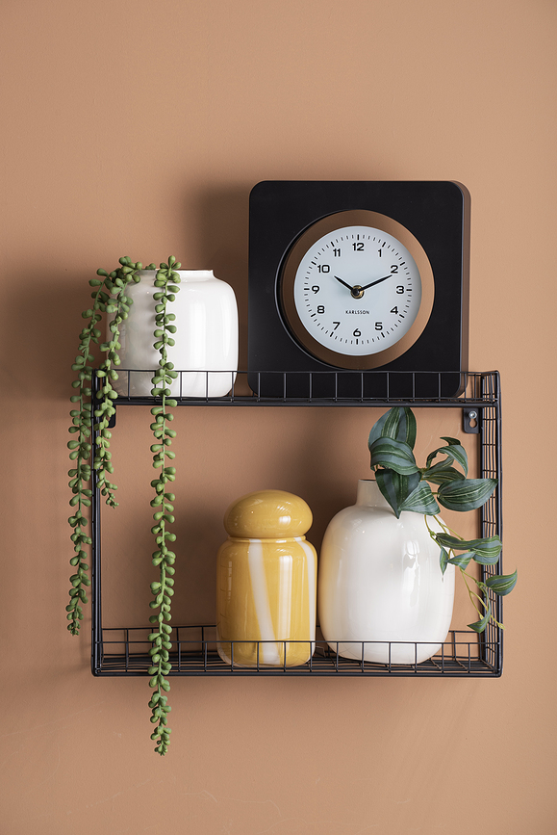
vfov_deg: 15.8
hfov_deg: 10.6
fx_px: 3013
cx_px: 278
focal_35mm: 130
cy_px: 418
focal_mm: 130
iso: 125
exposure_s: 1/125
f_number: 10
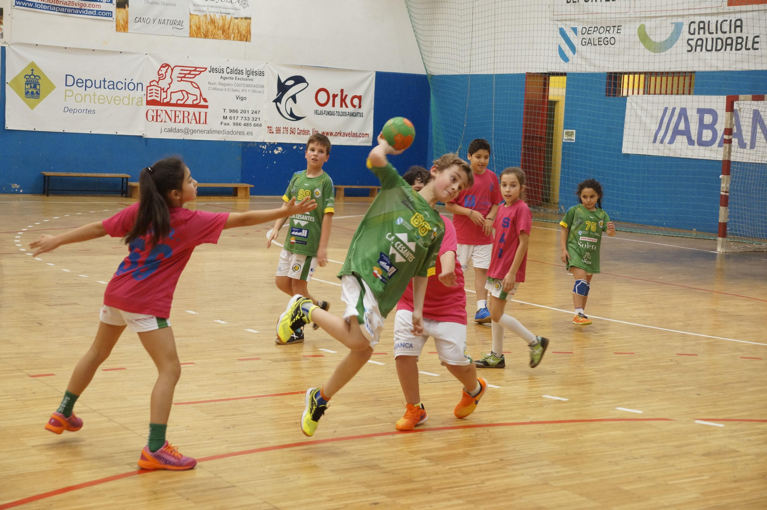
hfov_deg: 33.4
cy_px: 255
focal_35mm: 60
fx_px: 1278
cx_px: 384
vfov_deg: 22.6
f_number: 4.5
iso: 1600
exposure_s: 1/200
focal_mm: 40
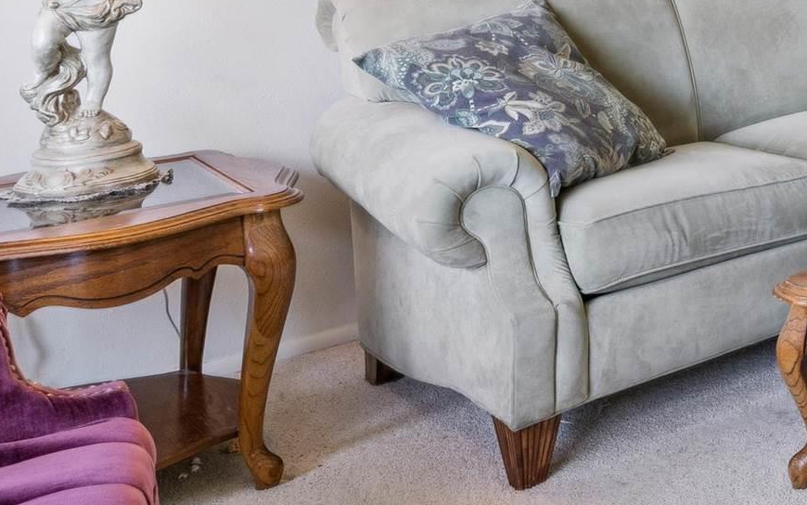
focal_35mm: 57
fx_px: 1259
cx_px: 1192
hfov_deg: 26.4
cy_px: -171
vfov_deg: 20.5
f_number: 13
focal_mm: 15.9
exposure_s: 1/8
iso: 400
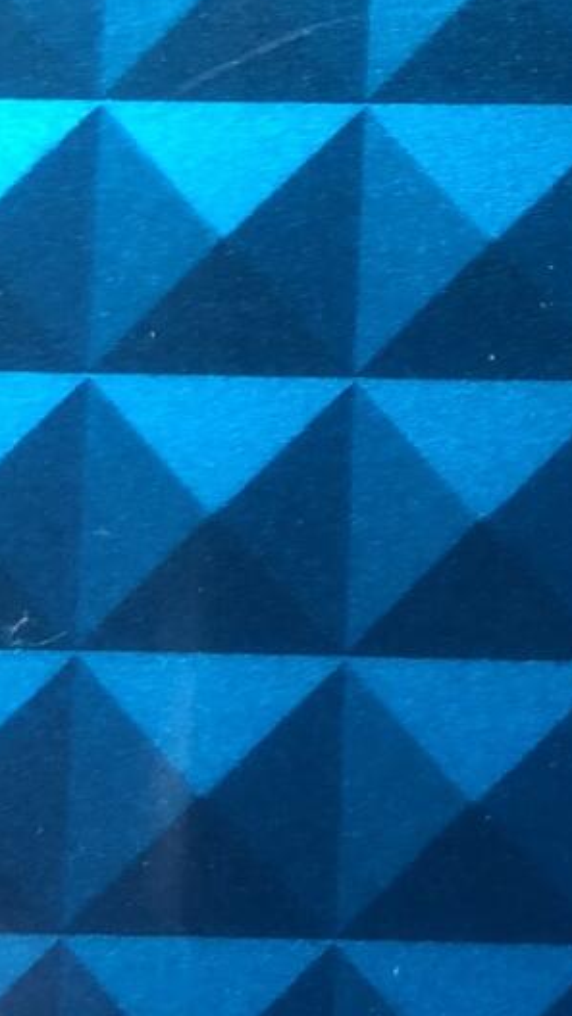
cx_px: 1283
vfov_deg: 19.4
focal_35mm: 104
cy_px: -208
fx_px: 2804
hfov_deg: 10.4
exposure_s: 1/25
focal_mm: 4
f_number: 1.8
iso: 40
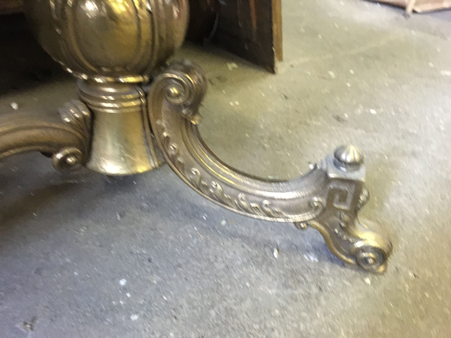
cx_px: 226
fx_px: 378
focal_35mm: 29
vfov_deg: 48.2
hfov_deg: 61.7
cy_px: 169
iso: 320
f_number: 2.2
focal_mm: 4.15
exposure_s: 1/17
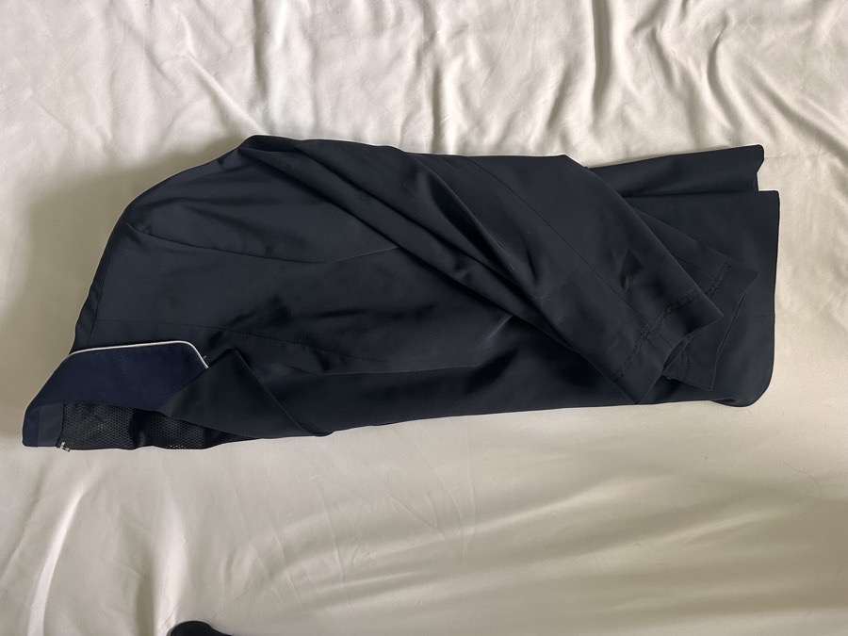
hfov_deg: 71.6
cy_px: 318
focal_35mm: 24
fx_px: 588
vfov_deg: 56.8
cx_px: 424
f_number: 1.78
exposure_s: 1/60
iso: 320
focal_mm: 6.86
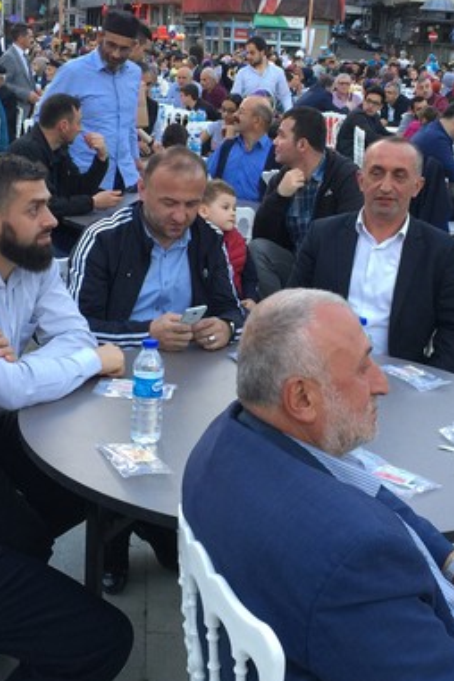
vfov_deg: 37.5
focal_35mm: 53
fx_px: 1003
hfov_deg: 25.5
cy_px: 298
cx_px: 214
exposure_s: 1/33
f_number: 2.2
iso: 32
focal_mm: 4.15
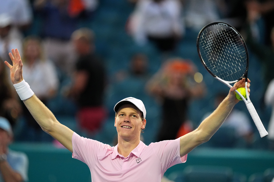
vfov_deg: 3.4
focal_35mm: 400
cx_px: 137
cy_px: 91
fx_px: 3043
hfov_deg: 5.2
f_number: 2.8
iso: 4000
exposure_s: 1/2500
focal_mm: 400
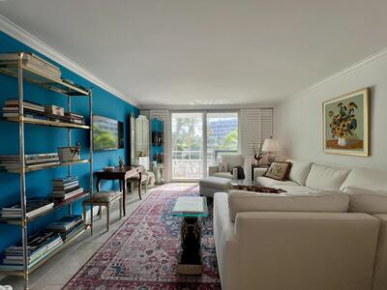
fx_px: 145
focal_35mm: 13
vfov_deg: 89.9
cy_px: 145
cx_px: 194
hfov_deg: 106.2
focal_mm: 1.57
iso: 32
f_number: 1.8
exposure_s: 1/213
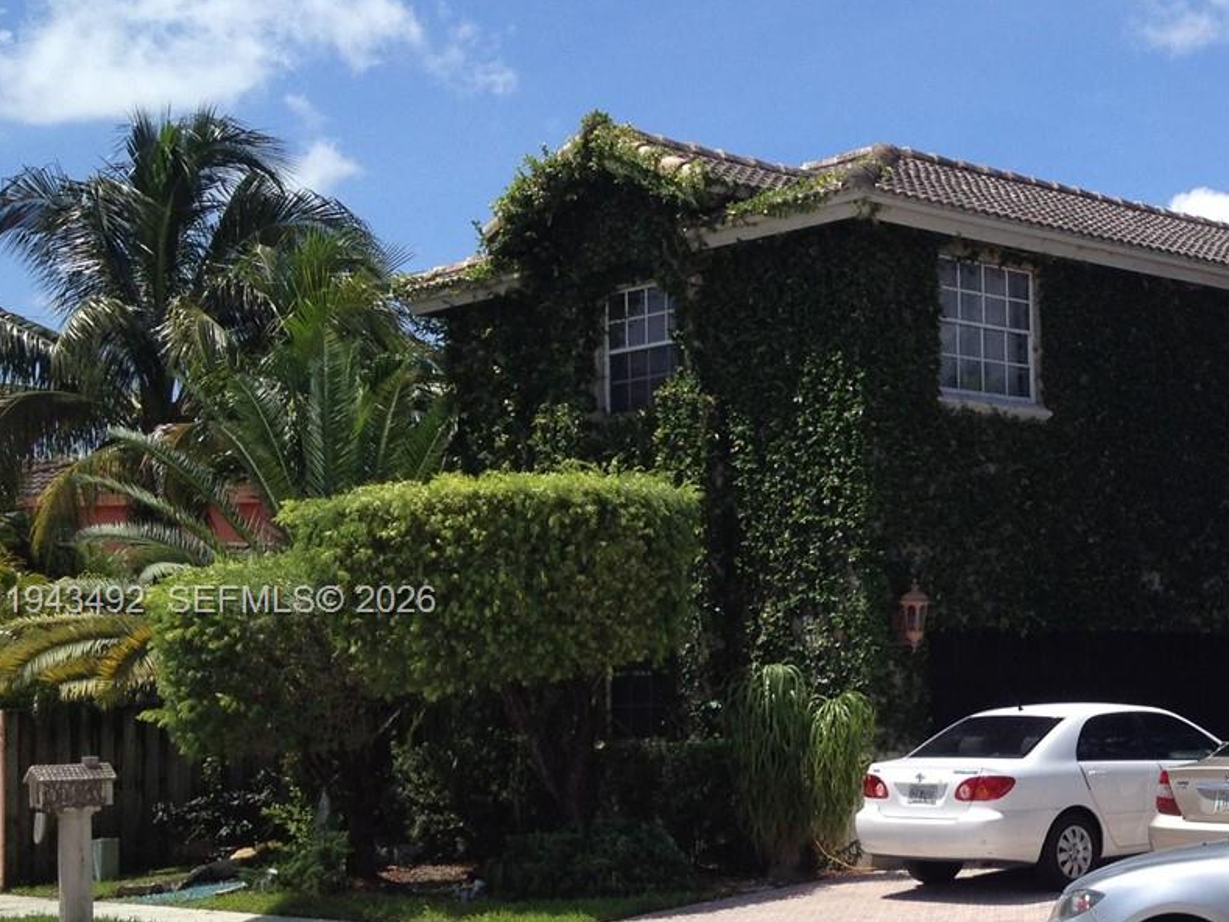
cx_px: 1198
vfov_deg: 20.7
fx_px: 2521
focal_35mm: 71
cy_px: 603
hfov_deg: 26.1
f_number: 2.4
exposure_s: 1/1905
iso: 50
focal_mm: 4.28
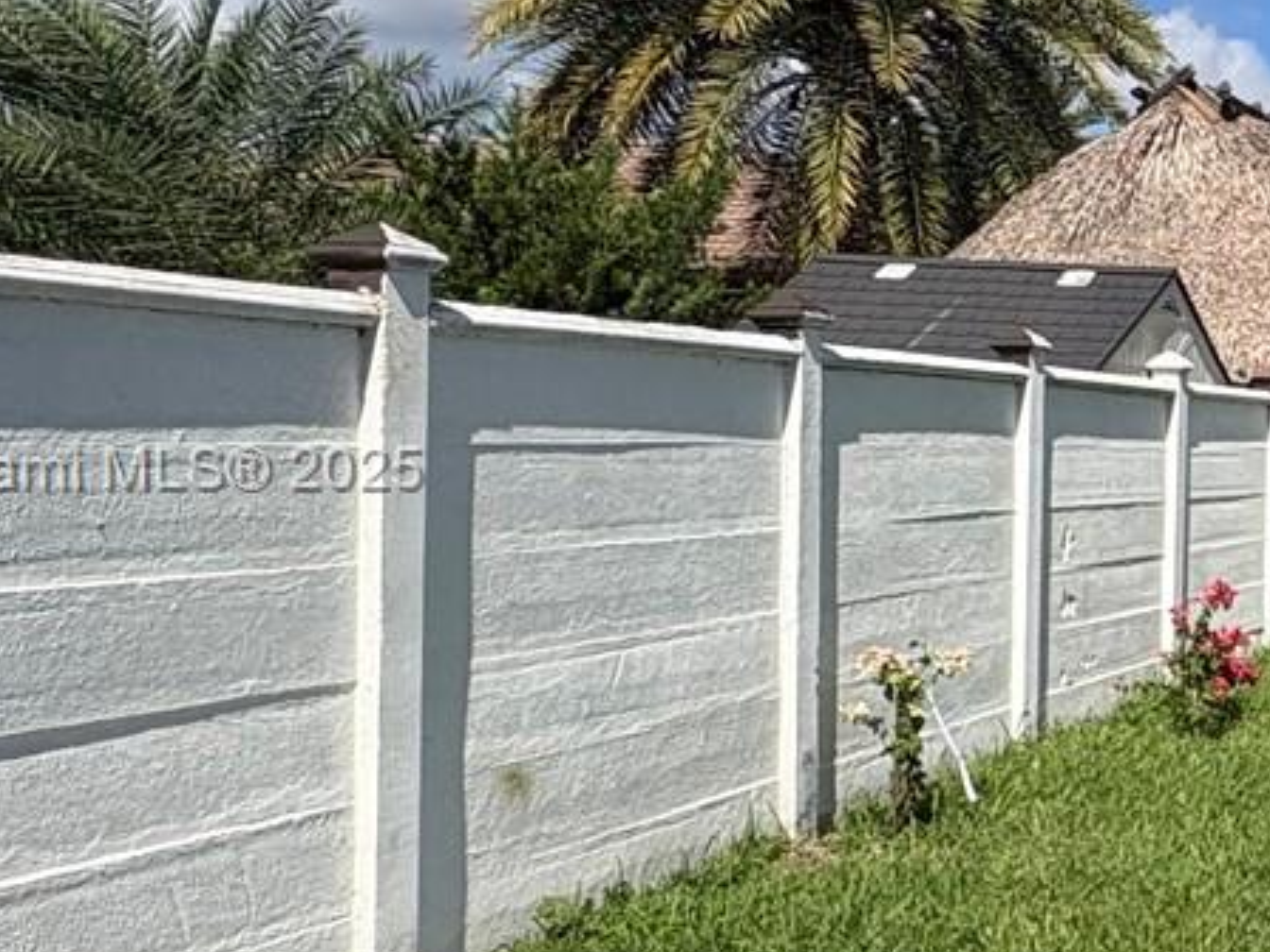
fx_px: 1834
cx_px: 1783
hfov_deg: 28.6
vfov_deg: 29.1
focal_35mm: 50
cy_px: 473
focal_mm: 2.22
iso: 50
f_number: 2.2
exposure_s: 1/3106
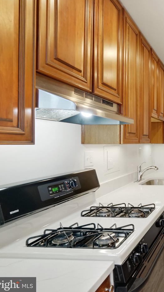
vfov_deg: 71.9
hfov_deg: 32.9
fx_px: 201
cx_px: 213
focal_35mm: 26
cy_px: 142
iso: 1250
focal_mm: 16
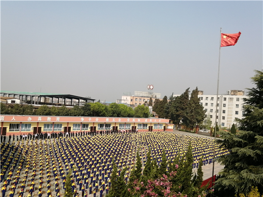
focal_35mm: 29
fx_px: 220
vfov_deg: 48.2
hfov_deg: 61.7
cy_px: 98
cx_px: 132
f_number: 2.2
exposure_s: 1/33
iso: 100
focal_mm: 4.15
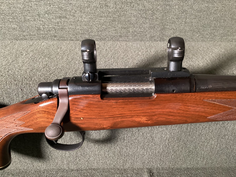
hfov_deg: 58.3
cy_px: 88
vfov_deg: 45.4
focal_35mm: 31
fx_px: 211
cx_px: 118
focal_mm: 3.3
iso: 400
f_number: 2.4
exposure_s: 1/30
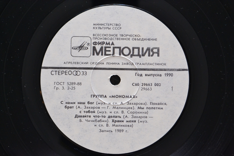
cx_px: 117
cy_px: 78
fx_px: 409
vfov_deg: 21.6
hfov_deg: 31.9
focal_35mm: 63
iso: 1600
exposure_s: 1/160
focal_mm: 42
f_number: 7.1
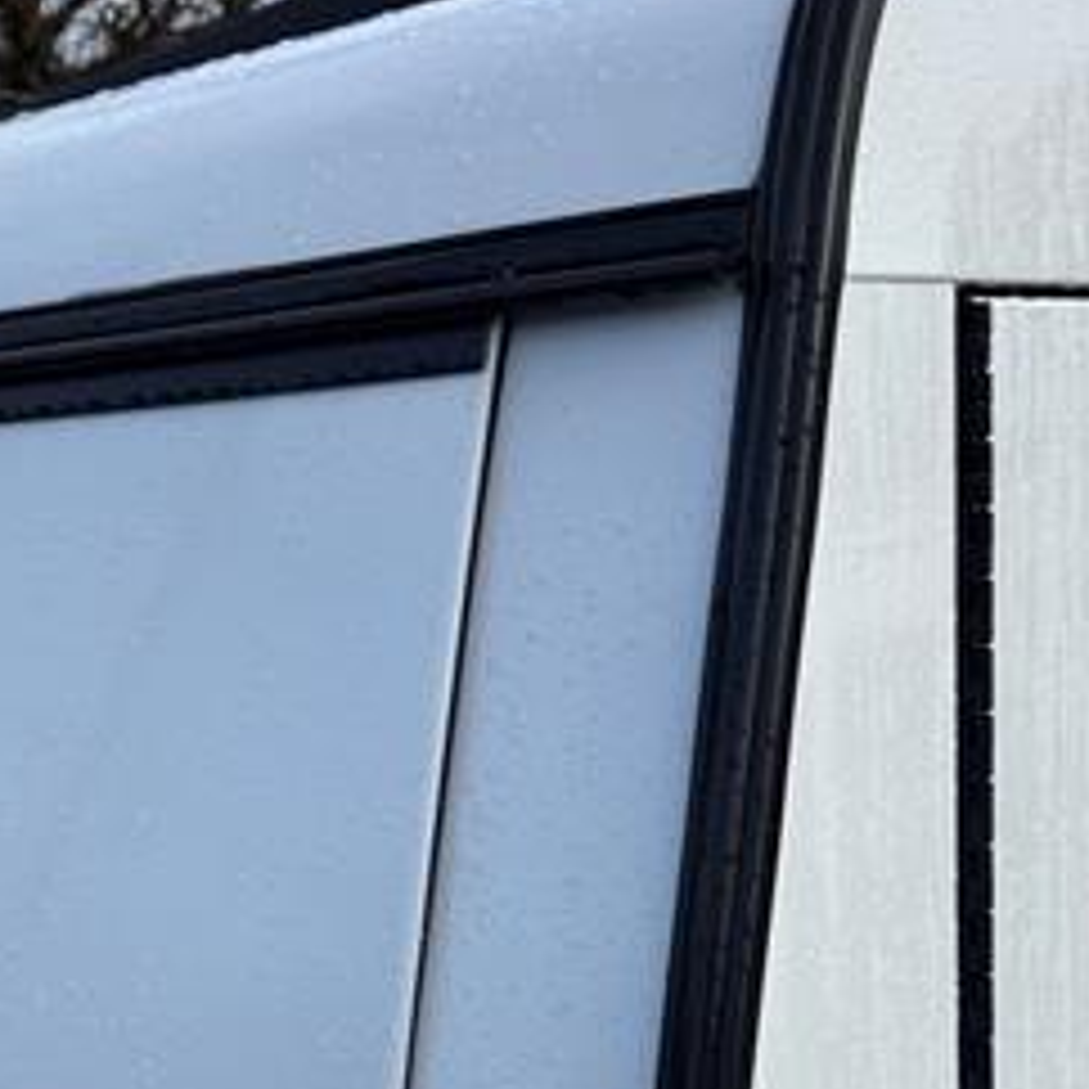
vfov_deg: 30.1
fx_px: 1993
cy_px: 801
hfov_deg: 28.8
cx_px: 22
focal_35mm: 56
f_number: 1.78
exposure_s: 1/3425
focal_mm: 6.76
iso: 80
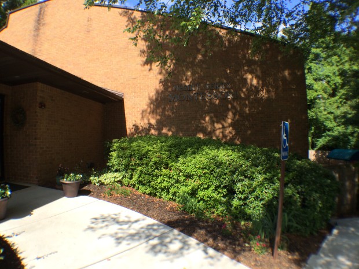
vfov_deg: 48.2
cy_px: 134
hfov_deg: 61.7
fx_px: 301
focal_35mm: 29
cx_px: 180
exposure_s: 1/1053
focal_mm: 4.15
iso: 32
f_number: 2.2
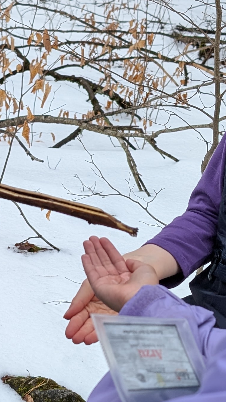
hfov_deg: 15.0
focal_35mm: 79
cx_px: -3
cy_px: 193
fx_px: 841
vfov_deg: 26.8
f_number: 1.68
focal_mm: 6.9
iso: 24
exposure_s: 1/297
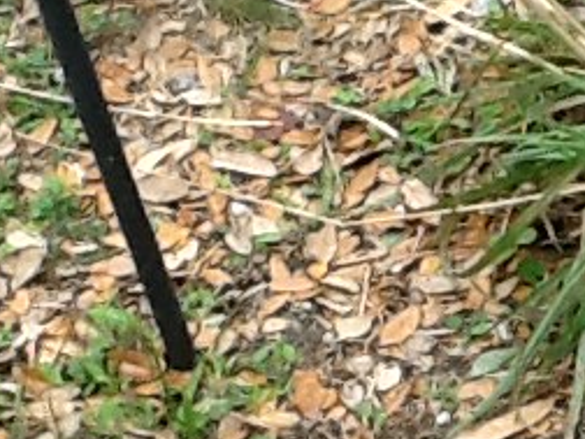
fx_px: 2062
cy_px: 448
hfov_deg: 15.7
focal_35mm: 122
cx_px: 638
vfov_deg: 12.0
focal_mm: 2.03
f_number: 2.4
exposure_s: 1/300
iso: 64
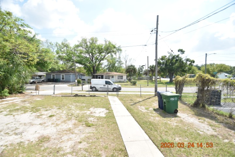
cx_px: 118
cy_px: 78
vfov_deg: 77.3
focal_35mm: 15
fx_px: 98
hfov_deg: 100.4
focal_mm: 10
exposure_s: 1/4000
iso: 800
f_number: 3.5
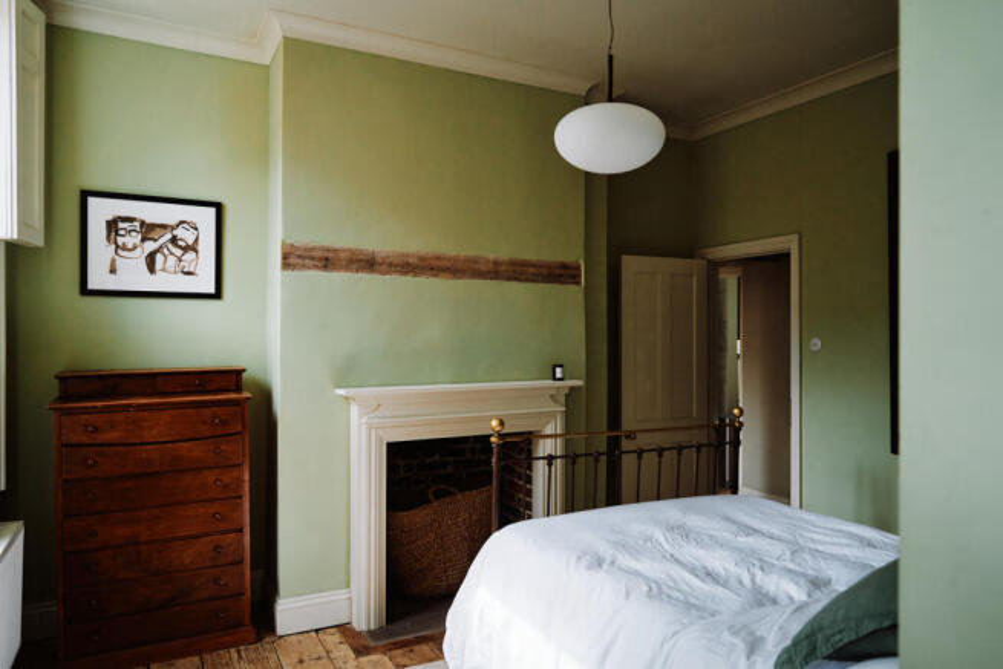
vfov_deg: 53.2
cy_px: 334
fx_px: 669
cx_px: 502
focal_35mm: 24
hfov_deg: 73.7
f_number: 3.5
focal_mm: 24
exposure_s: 1/500
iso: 320
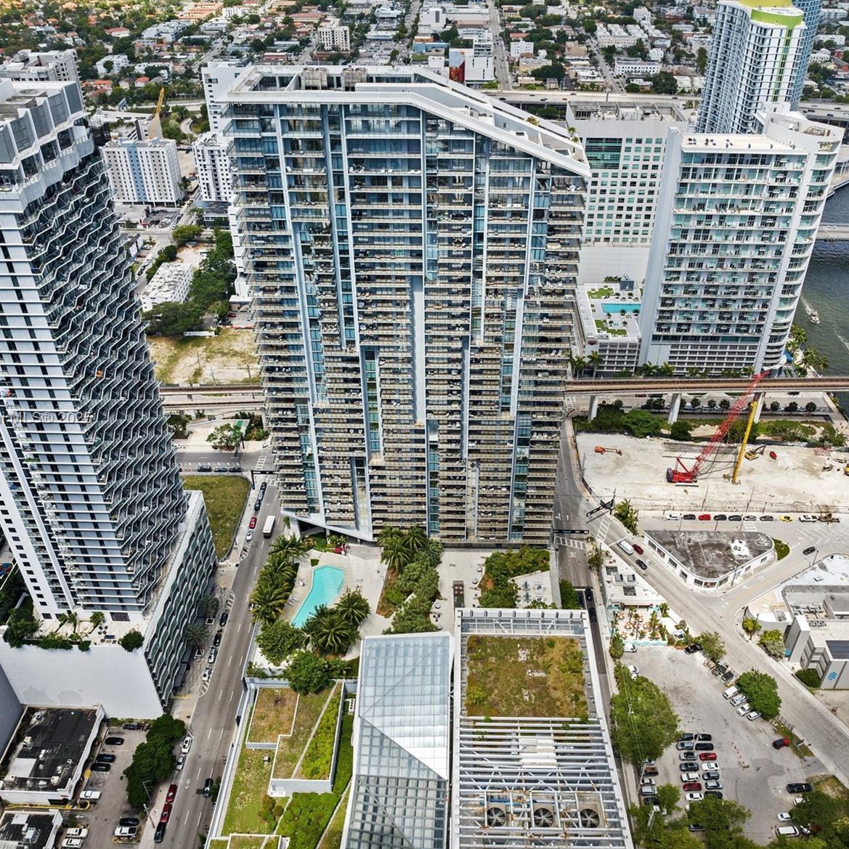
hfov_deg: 55.6
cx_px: 441
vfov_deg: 55.6
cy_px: 419
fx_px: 805
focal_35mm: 29
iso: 140
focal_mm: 12.29
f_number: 2.8
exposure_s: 1/1600
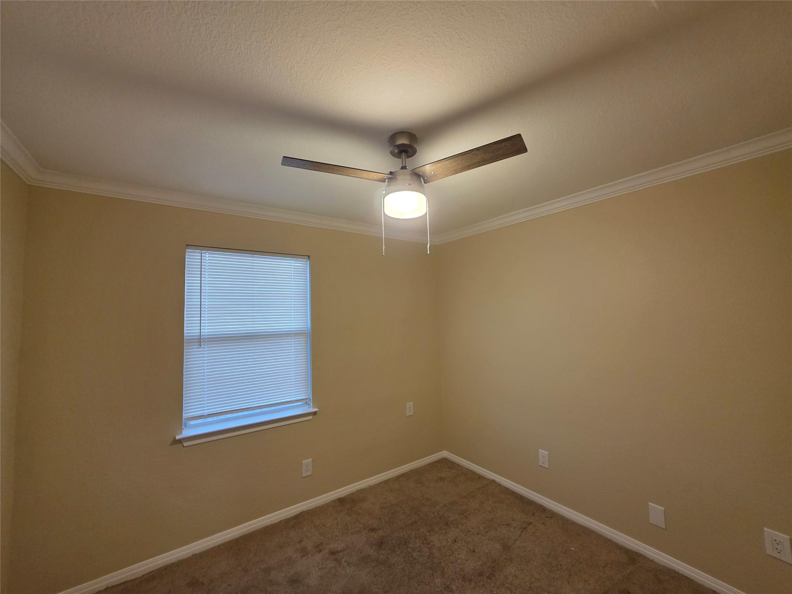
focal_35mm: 13
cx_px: 396
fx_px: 297
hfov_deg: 106.2
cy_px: 297
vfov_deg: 89.9
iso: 250
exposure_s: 1/60
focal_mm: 2.2
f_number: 1.9
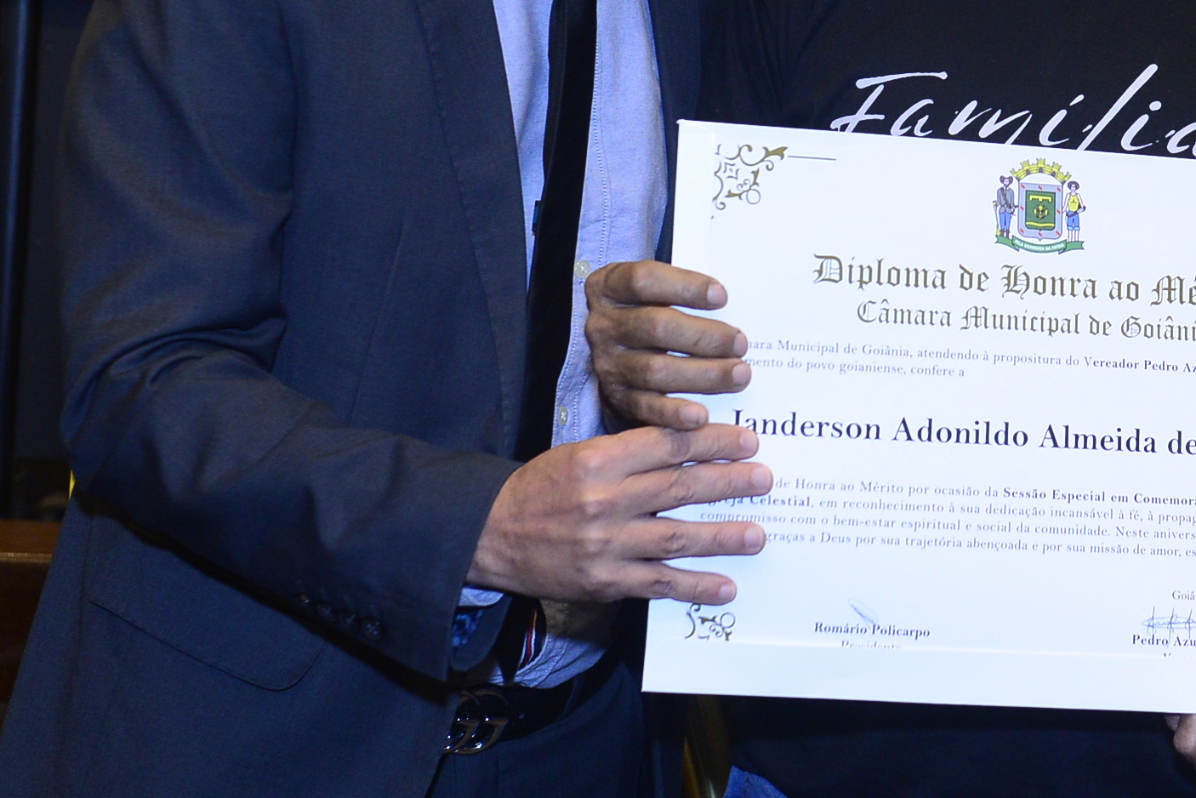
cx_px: 970
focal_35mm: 107
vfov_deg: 12.7
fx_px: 3555
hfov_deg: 18.9
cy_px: 65
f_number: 5.6
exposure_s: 1/125
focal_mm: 50
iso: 2500
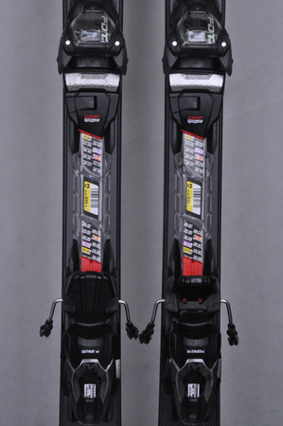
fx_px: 1330
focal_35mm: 112
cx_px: 142
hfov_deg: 12.2
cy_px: 213
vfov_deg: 18.2
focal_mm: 75
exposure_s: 1/125
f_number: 11
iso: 3200
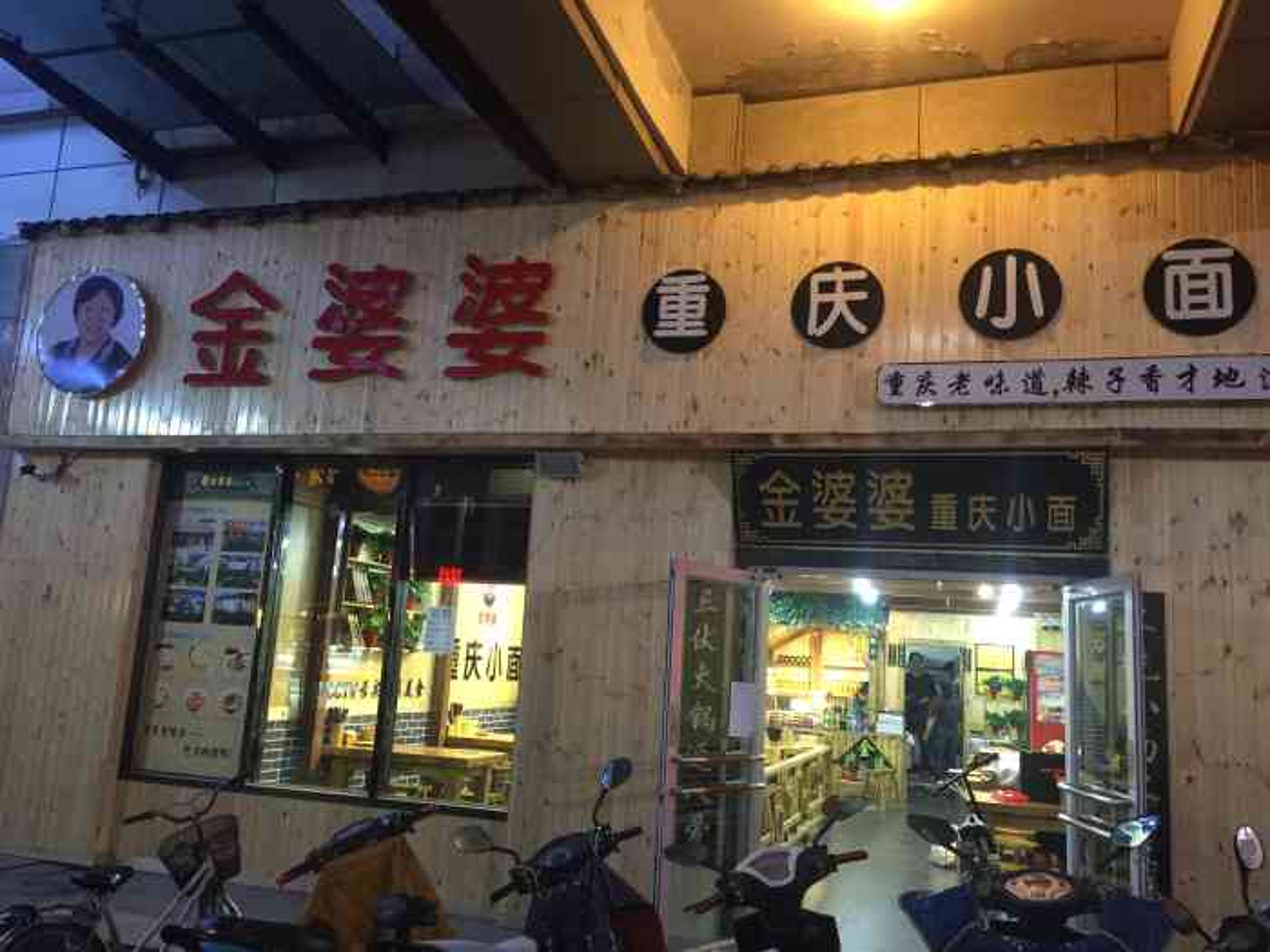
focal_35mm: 29
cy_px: 476
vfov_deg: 48.2
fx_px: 1064
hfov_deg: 61.7
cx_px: 635
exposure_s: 1/10
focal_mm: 4.15
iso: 125
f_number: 2.2
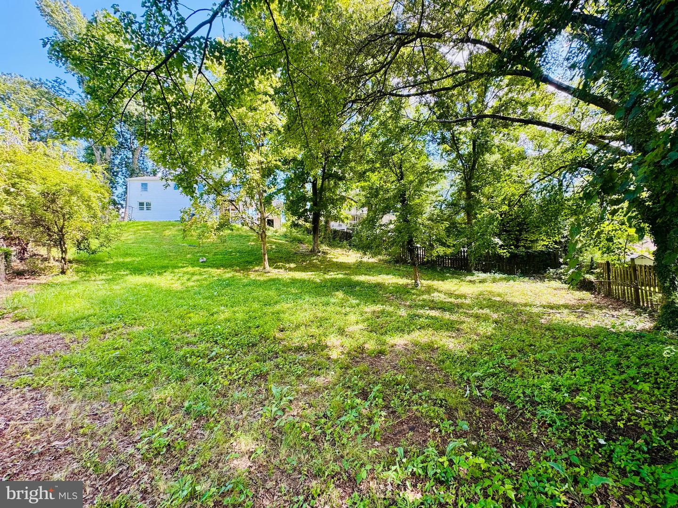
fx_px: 274
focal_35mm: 14
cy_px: 254
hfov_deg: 102.1
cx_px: 339
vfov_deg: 85.7
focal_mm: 2.22
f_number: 2.2
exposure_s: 1/106
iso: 40
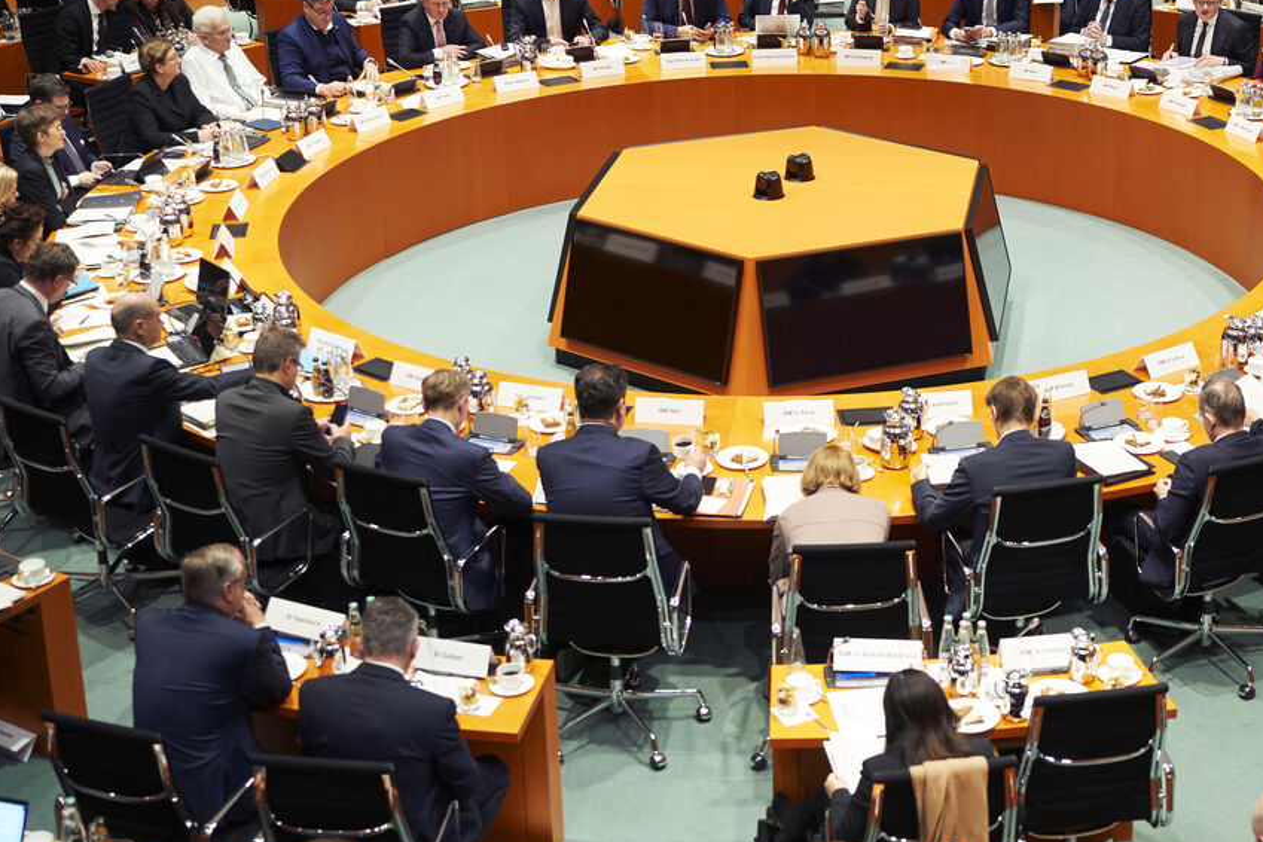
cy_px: 311
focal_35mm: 65
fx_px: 2280
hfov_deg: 30.7
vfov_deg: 20.9
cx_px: 839
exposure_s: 1/200
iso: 2000
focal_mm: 46
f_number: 2.5
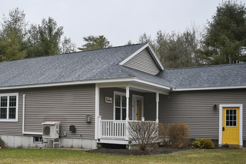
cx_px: 74
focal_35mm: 51
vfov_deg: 26.3
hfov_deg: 38.3
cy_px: 114
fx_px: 348
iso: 100
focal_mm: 20
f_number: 3.5
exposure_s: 1/1000
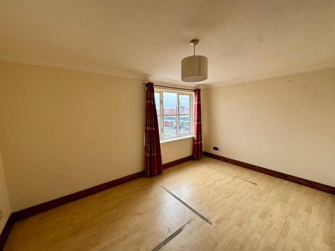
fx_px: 135
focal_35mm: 14
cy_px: 126
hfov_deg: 102.1
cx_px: 168
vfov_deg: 85.7
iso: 40
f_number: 2.2
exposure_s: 1/105
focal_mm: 2.22
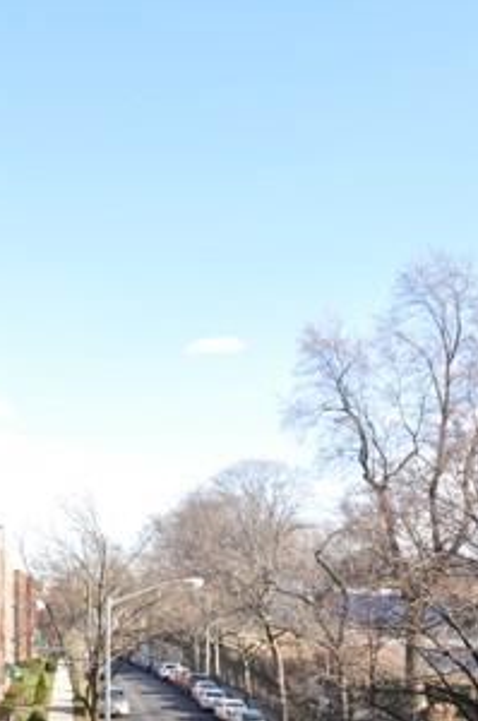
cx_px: 268
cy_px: 685
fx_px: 961
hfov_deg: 27.9
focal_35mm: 48
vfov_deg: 37.6
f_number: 6.3
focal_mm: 15
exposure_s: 1/200
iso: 200
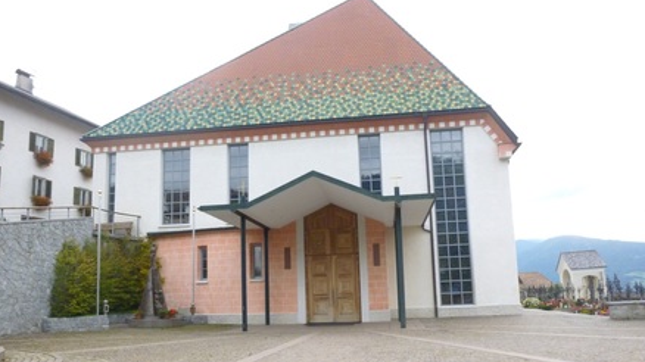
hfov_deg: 67.9
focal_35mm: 28
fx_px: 479
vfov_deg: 41.1
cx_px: 317
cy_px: 233
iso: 400
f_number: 3.1
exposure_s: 1/320
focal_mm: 4.5
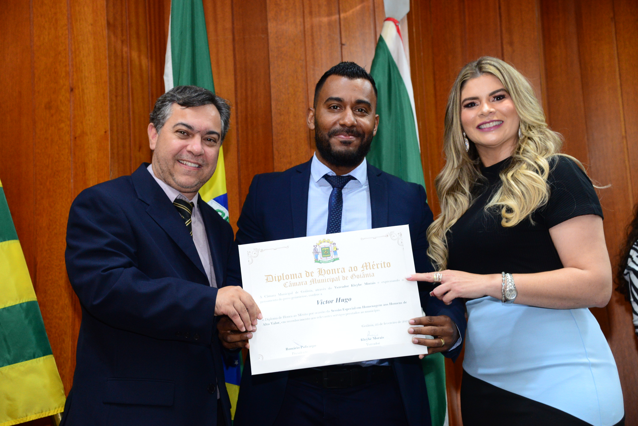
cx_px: 319
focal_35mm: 62
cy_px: 213
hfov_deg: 32.4
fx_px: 1099
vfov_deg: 21.9
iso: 2500
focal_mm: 62
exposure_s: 1/60
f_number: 4.5
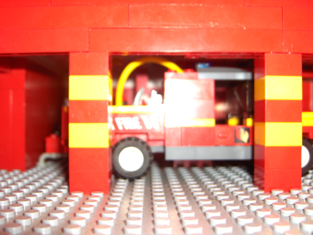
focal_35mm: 39
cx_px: 156
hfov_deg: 47.9
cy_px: 118
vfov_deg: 36.8
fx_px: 353
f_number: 4.8
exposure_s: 1/60
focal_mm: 8
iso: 100
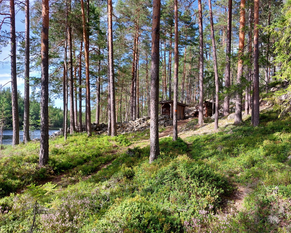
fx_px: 224
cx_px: 159
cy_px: 121
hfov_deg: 65.9
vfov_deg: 54.9
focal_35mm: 26
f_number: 1.8
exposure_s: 1/318
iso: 25
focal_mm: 5.23
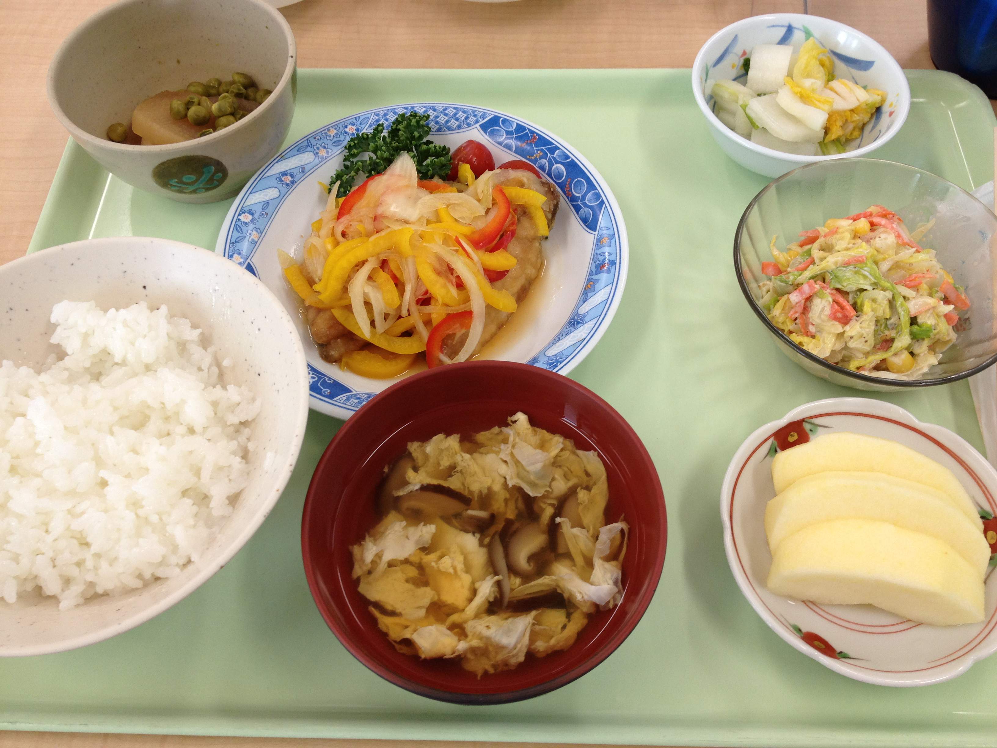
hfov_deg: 52.6
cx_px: 498
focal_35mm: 35
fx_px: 1008
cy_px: 374
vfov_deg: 40.7
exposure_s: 1/60
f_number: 2.4
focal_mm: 4.28
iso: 64
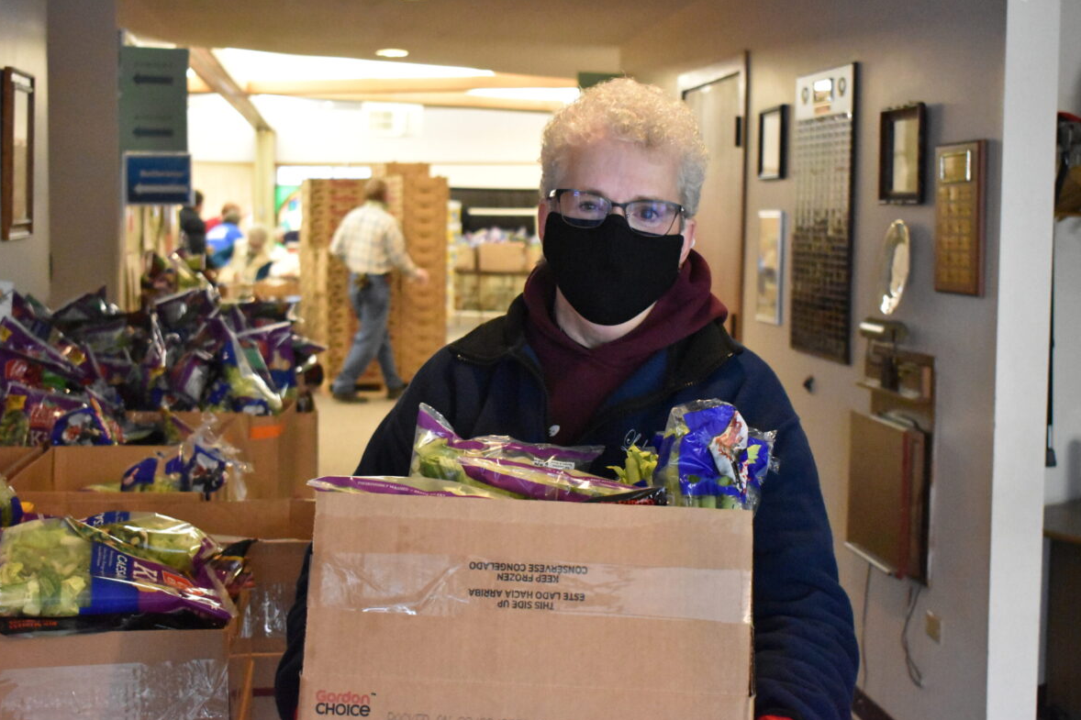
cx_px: 538
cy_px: 365
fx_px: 1651
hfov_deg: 36.3
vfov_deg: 24.6
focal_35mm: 55
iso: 10000
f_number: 4.8
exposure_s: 1/125
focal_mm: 36
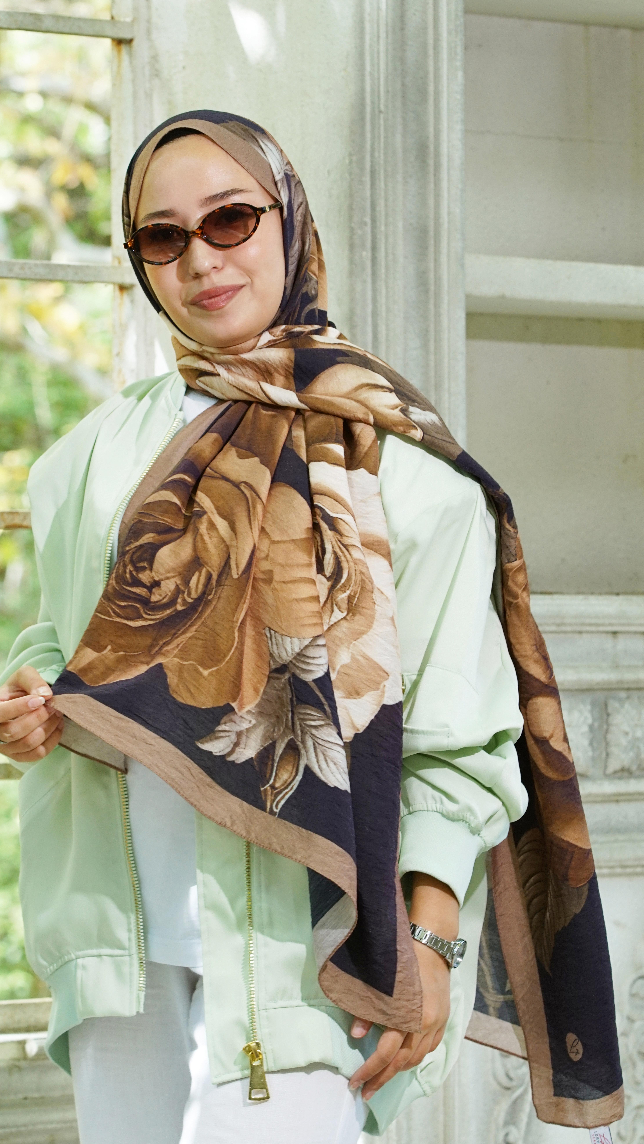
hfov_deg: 10.9
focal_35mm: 111
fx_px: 3370
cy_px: 574
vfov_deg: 19.3
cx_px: 280
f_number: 6.3
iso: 640
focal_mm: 105
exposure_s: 1/100
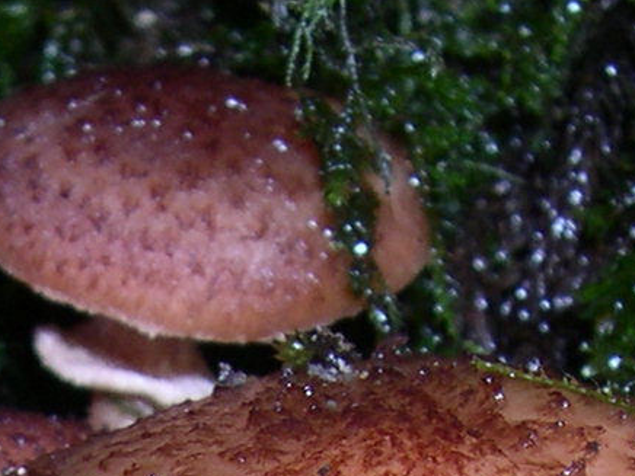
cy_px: 1131
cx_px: -125
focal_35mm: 198
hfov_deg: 9.8
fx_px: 3632
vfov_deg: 7.1
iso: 100
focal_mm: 8
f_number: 7.6
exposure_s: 1/60
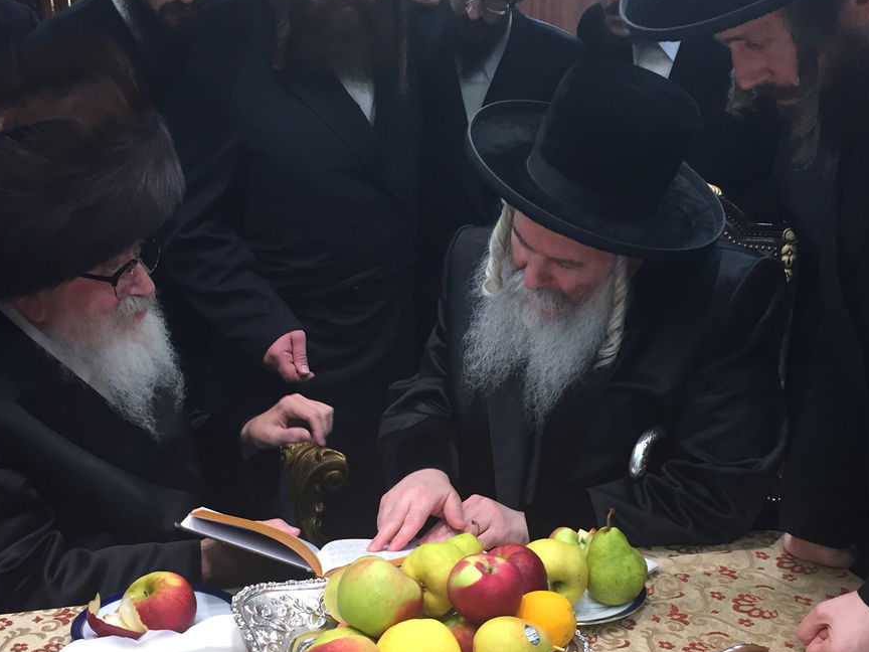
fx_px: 1180
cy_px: 499
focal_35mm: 47
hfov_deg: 40.4
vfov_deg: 30.3
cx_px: 467
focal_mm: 4.15
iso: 40
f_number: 2.2
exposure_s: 1/30
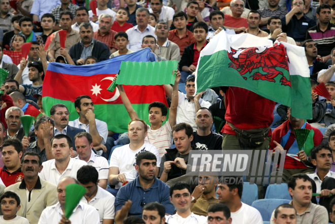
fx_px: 1886
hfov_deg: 10.2
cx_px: 168
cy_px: 112
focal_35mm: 202
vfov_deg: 6.8
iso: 1000
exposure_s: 1/200
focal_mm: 135
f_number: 2.8
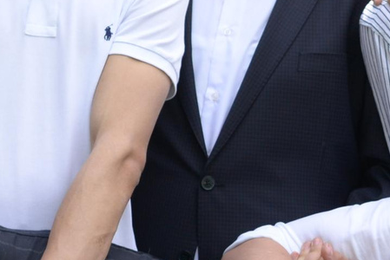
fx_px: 3089
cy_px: 276
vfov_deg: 4.8
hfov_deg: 7.2
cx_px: 339
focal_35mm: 285
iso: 400
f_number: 3.3
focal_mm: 50
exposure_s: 1/1000
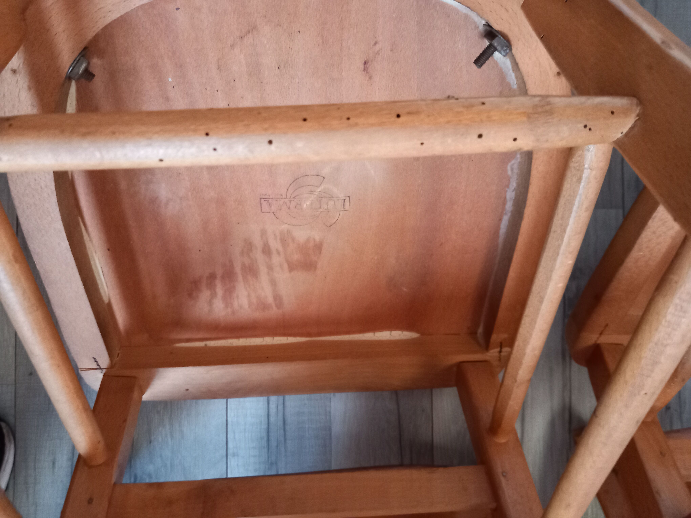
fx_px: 539
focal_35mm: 27
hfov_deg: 65.3
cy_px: 259
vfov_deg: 51.4
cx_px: 346
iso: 400
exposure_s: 1/20
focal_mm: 4
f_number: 1.8
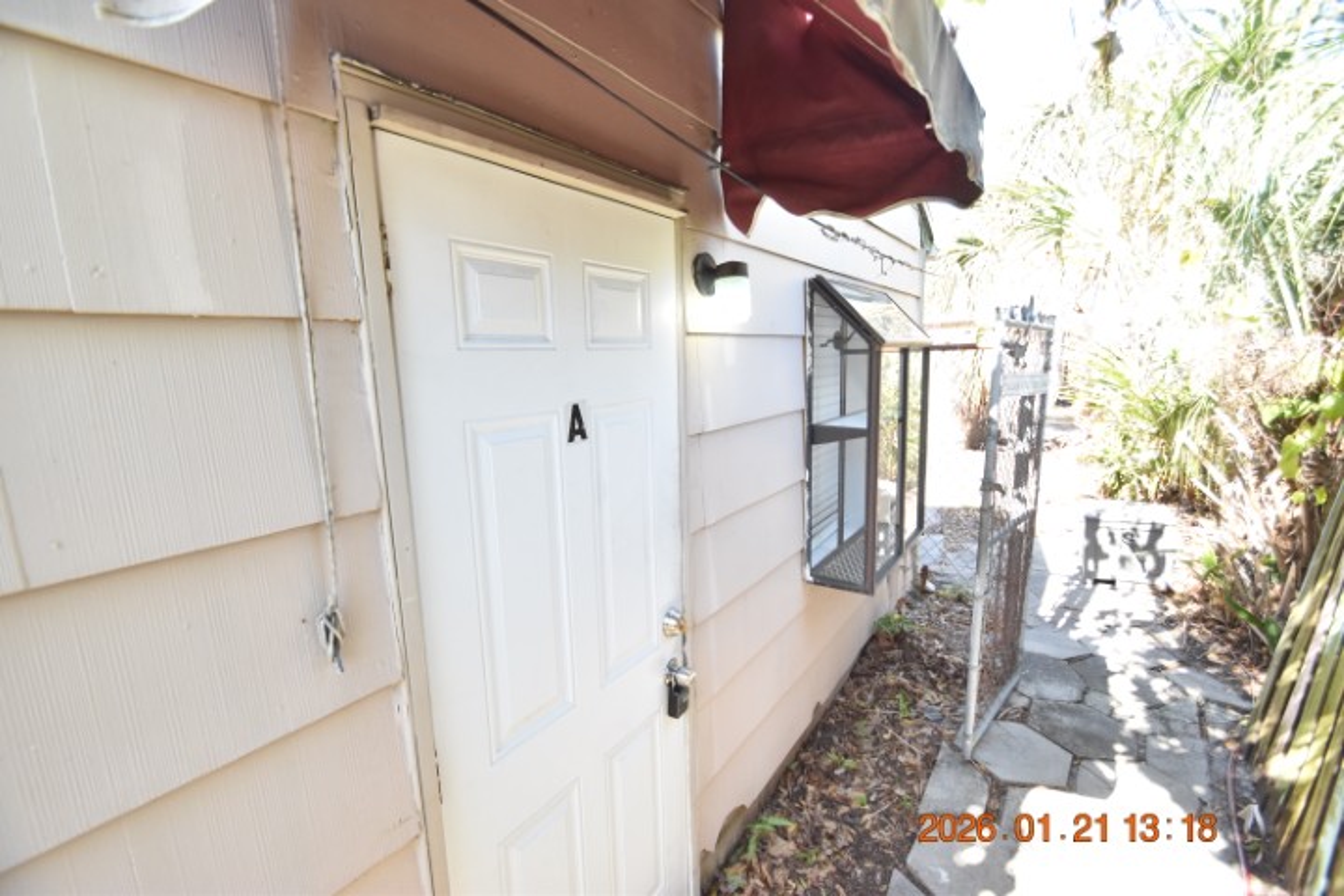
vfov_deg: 77.3
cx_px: 672
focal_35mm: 15
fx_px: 560
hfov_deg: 100.4
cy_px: 448
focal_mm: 10
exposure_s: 1/350
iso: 800
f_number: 3.5
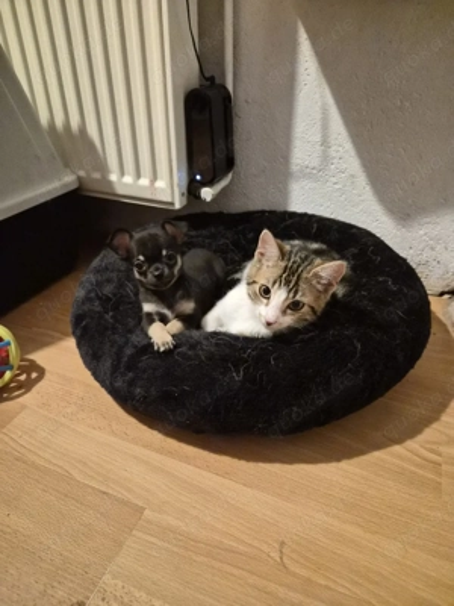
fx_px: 402
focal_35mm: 23
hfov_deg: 58.9
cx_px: 227
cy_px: 303
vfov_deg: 73.9
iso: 1250
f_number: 1.8
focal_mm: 5.4
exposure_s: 1/50
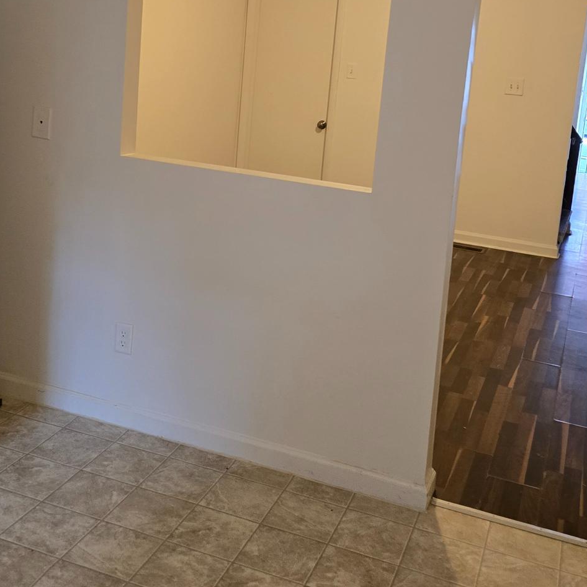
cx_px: 254
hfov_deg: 38.3
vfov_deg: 37.5
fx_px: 844
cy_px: 151
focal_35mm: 44
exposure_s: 1/120
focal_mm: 6.3
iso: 500
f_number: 1.7
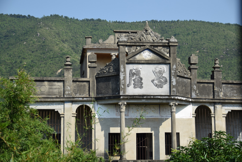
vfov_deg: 17.5
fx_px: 524
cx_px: 121
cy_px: 81
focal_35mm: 78
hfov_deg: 26.0
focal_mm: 52
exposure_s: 1/1250
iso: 200
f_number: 5
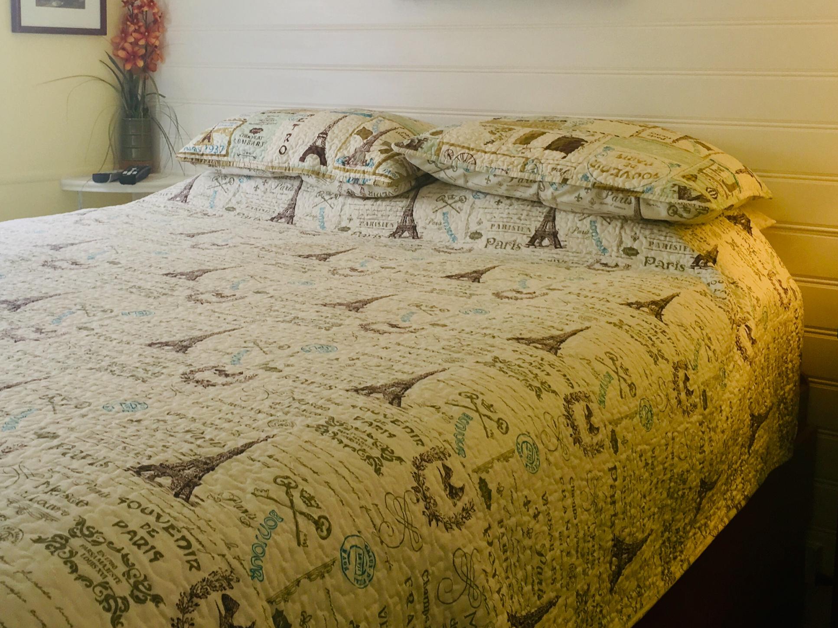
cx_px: 317
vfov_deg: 31.9
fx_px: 1089
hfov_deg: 41.8
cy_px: 210
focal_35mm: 45
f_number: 2.2
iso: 25
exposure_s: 1/40
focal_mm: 4.15
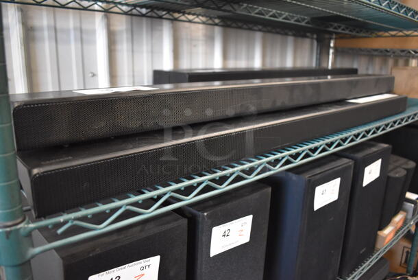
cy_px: 140
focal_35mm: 27
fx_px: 314
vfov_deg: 48.0
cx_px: 209
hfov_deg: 67.3
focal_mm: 18
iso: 3600
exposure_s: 1/125
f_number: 3.5
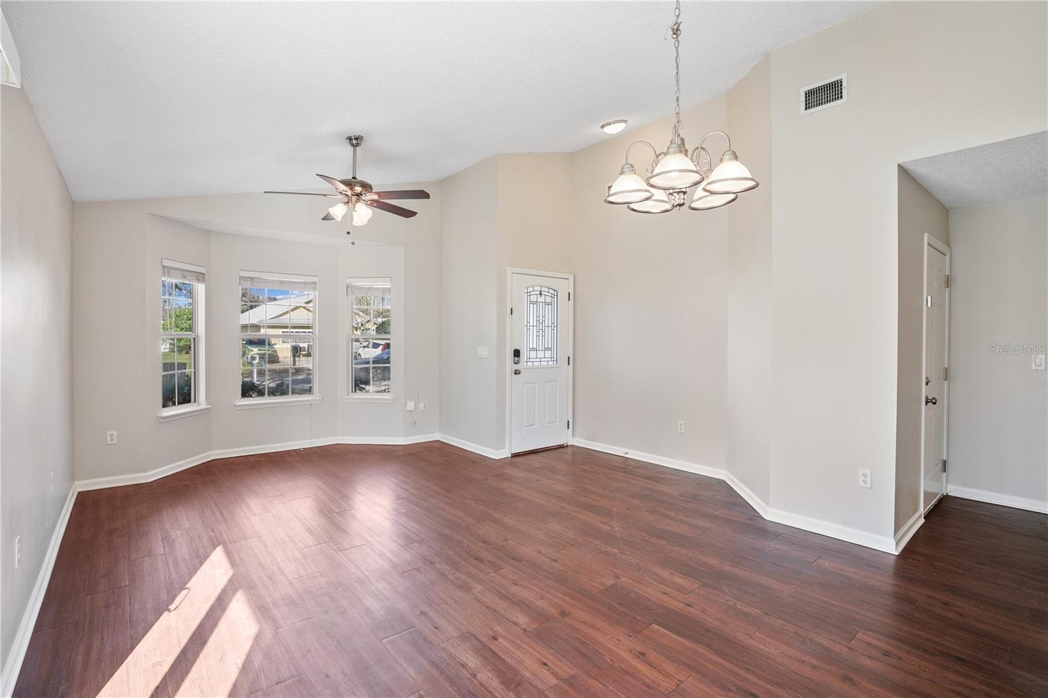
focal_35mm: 16
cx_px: 524
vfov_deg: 73.7
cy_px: 349
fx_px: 466
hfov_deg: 96.7
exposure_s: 1/5
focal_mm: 16
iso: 320
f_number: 11
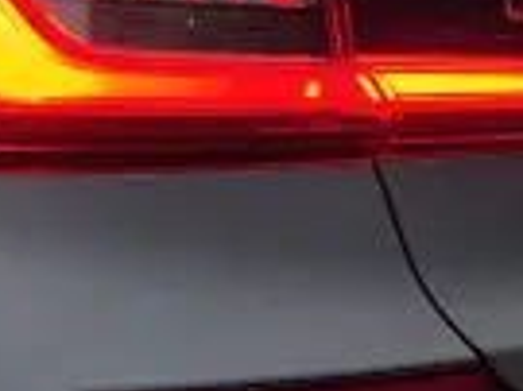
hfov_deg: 15.4
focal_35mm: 128
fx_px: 1932
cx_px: 170
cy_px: 31
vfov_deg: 11.5
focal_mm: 6.76
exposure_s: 1/43
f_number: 1.78
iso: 250
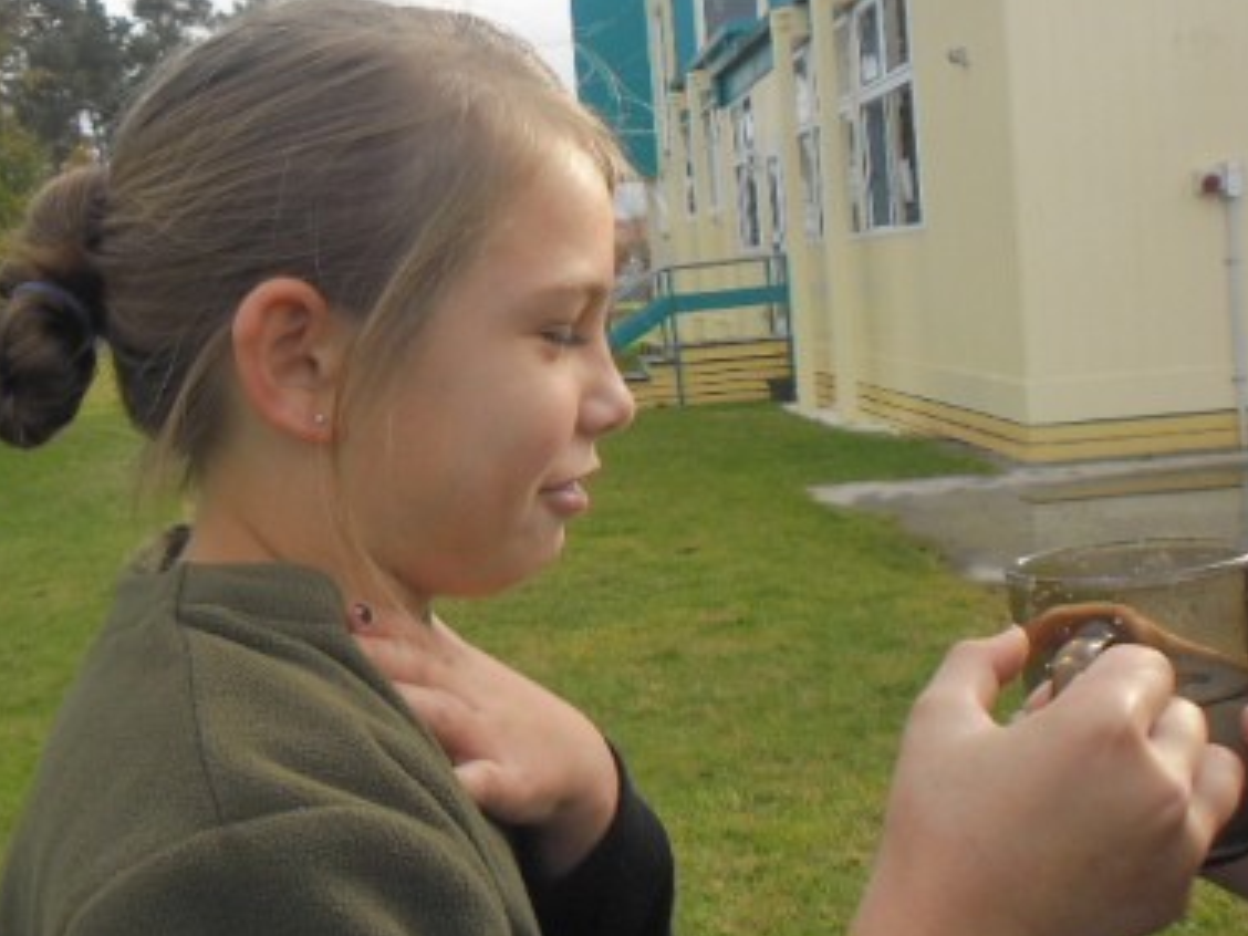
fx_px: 1658
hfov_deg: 40.8
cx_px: 435
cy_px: 388
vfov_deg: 31.5
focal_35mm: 46
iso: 80
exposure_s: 1/430
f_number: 2.9
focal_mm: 4.8
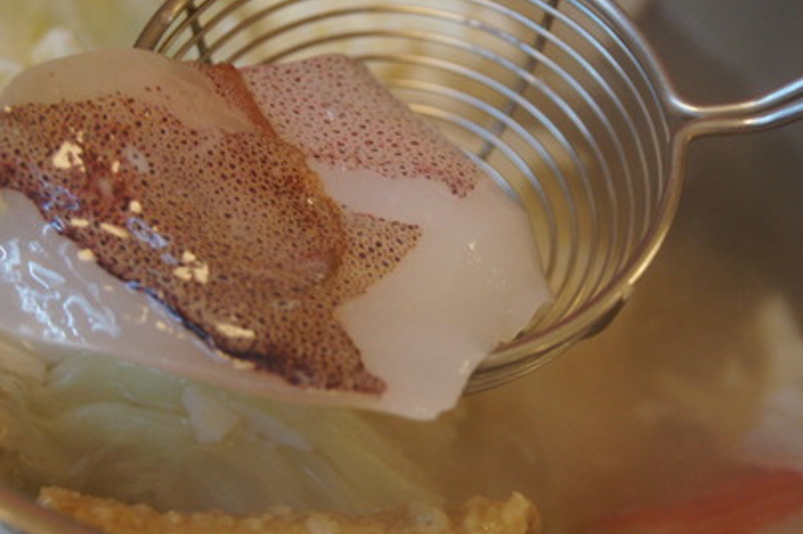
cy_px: 211
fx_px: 2736
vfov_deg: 11.1
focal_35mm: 123
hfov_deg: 16.7
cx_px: 405
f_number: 5.6
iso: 1600
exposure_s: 1/60
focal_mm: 55
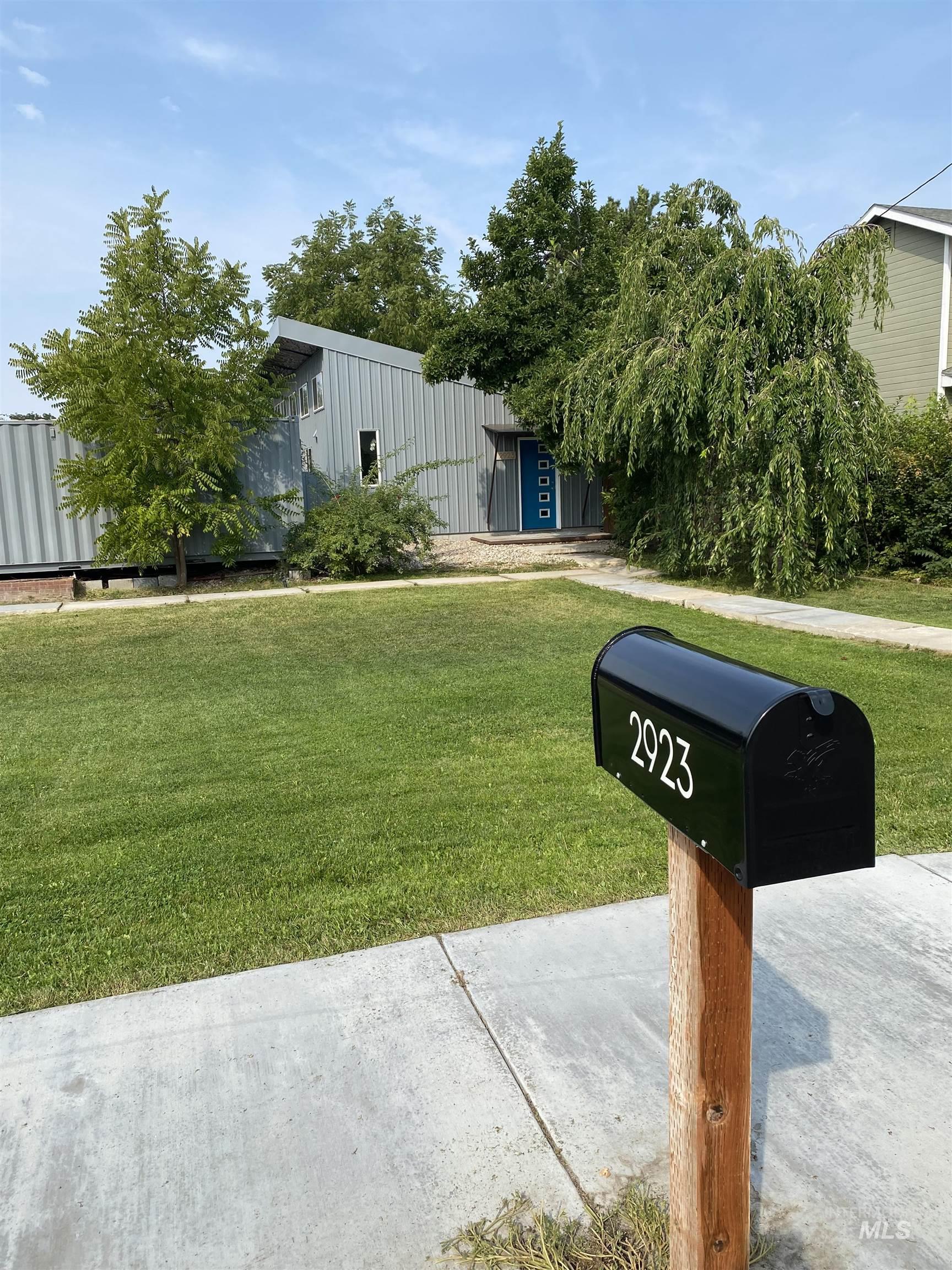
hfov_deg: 53.1
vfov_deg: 67.3
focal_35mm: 26
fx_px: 953
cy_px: 635
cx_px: 476
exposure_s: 1/1996
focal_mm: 4.25
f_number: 1.8
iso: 32
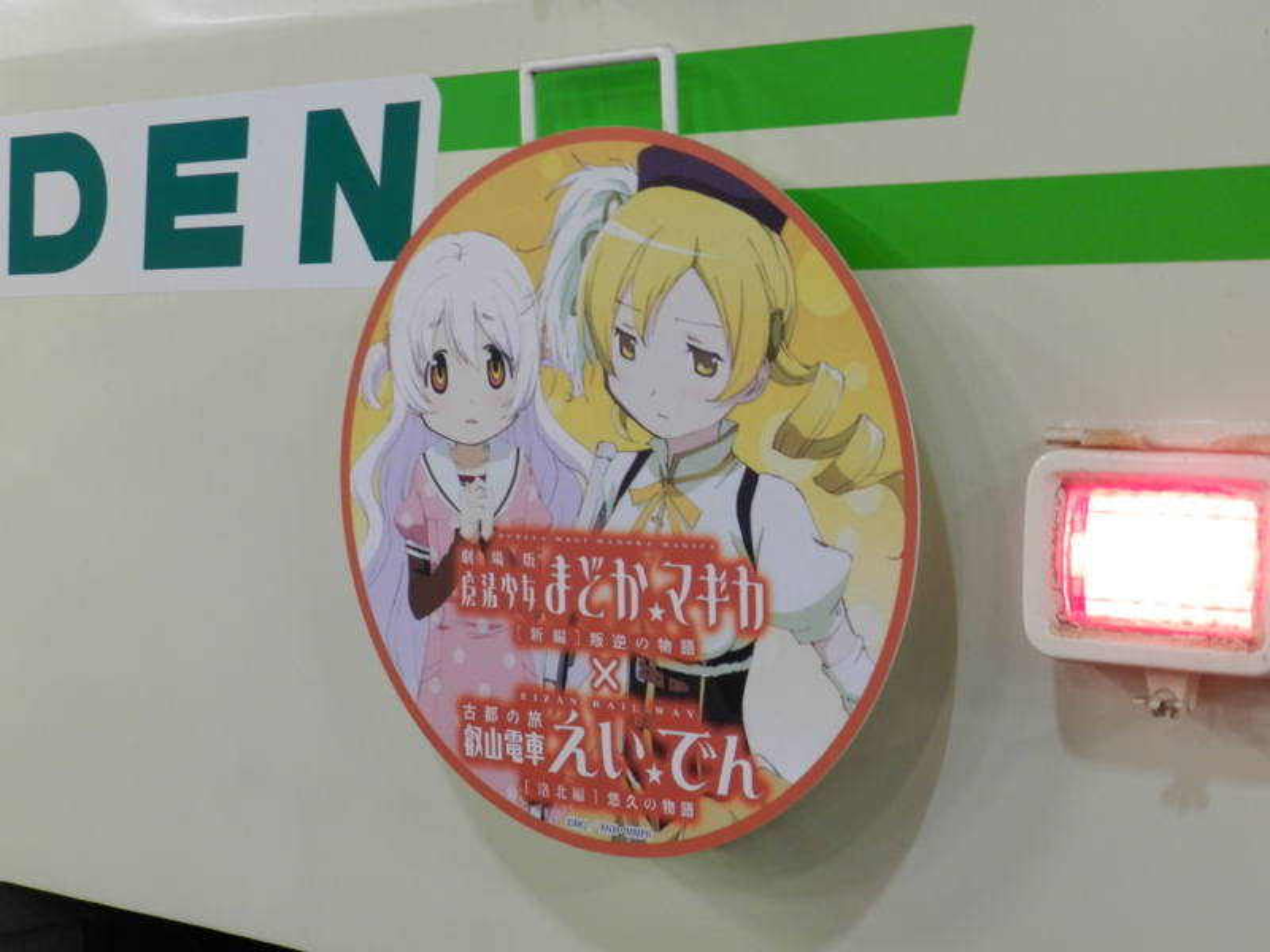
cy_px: 476
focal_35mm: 60
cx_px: 635
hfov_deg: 32.2
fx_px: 2201
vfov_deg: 24.4
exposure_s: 1/6
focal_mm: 10.7
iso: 400
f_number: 4.6
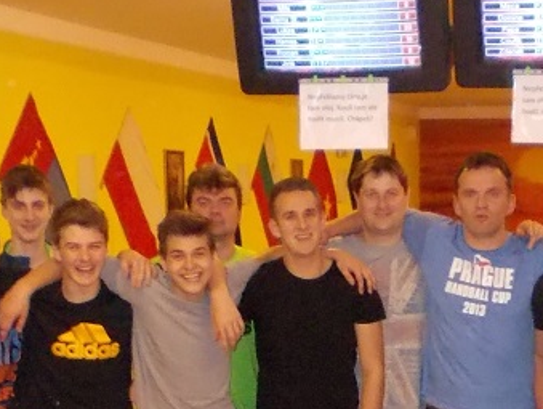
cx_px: 364
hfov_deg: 19.7
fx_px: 1555
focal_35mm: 99
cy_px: 521
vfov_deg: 14.4
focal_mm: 4
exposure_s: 1/25
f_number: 2.7
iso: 450
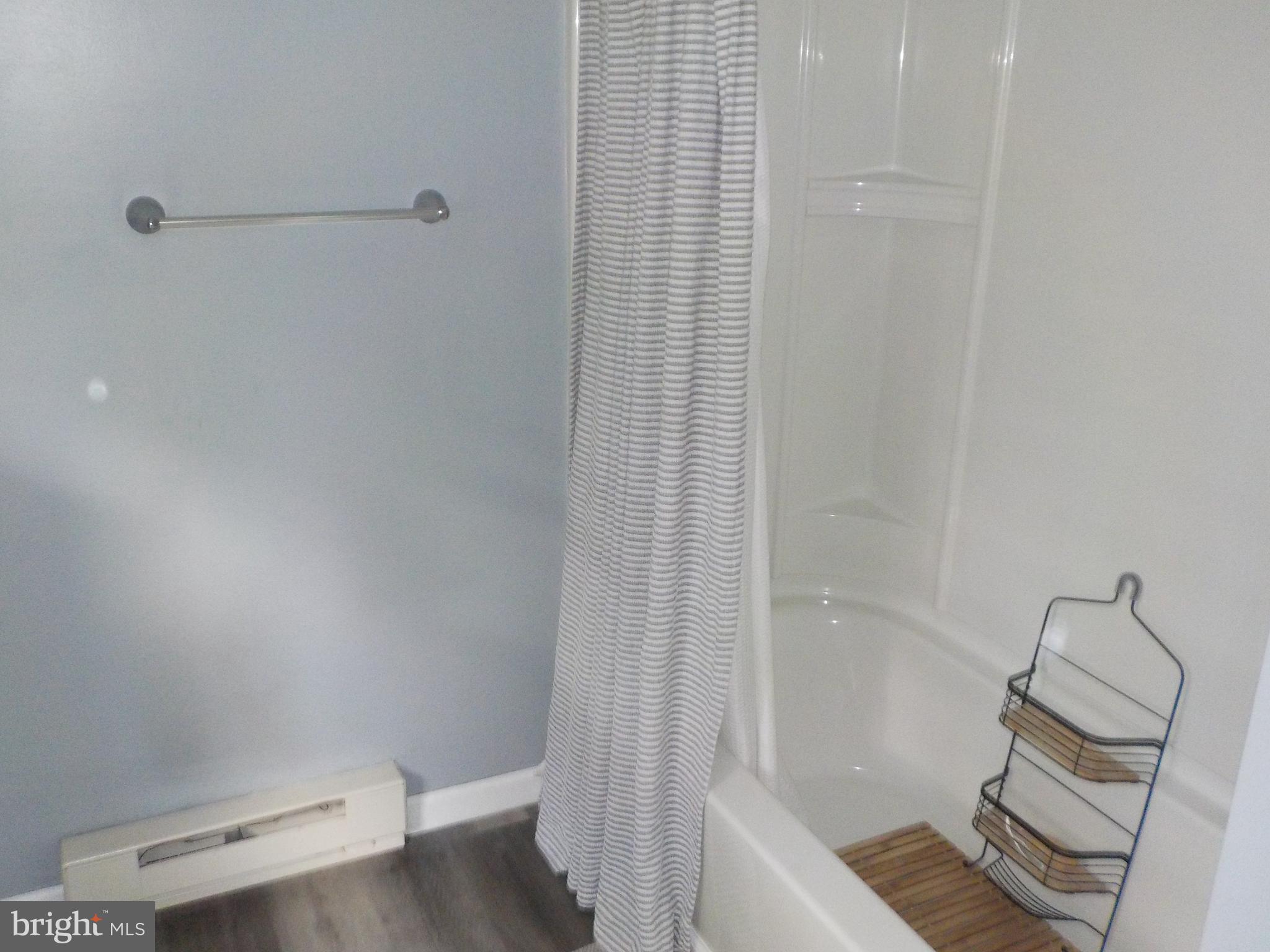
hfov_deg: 60.0
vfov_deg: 46.8
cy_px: 476
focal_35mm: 30
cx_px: 635
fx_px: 1101
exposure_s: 1/15
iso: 500
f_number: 3.3
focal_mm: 4.1
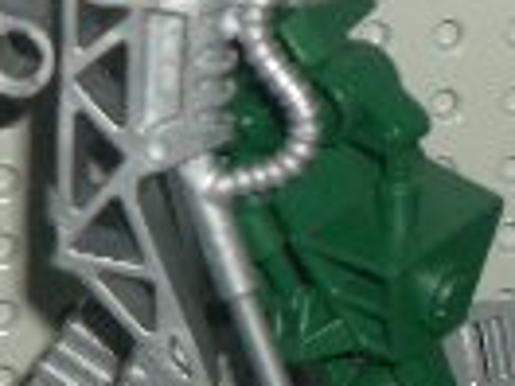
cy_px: -211
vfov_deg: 6.2
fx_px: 3526
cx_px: 82
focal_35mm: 237
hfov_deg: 8.3
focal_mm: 8.2
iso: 100
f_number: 3.1
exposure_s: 1/60
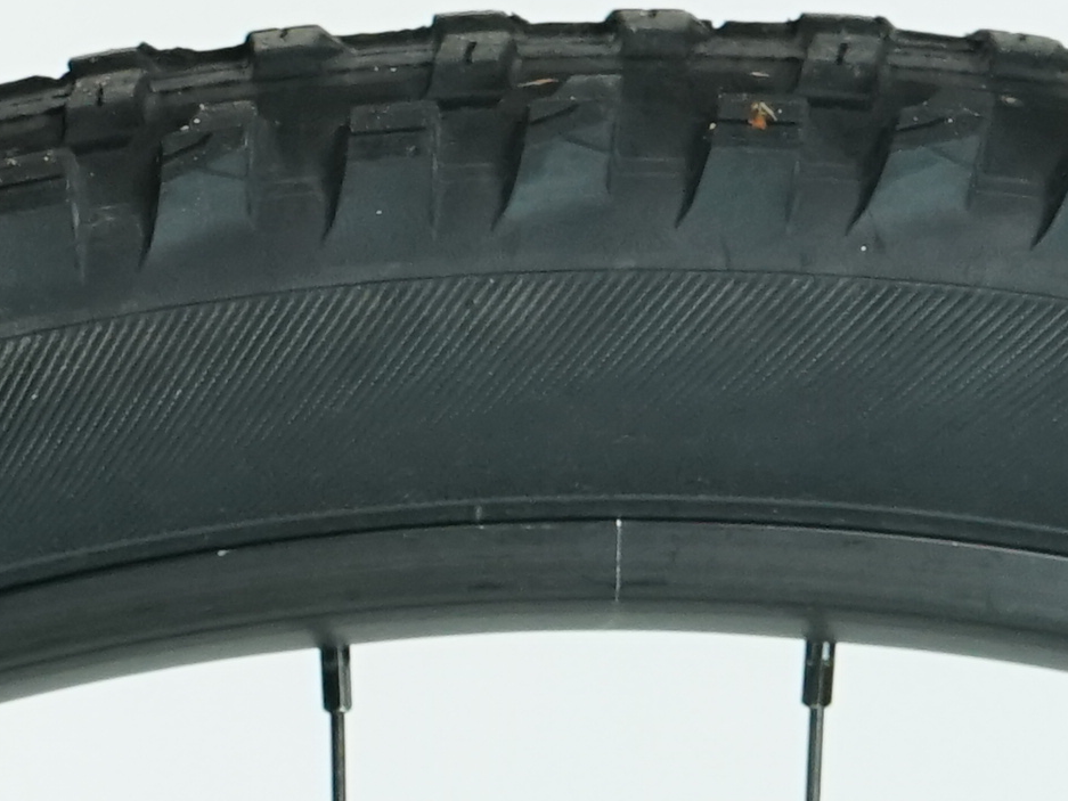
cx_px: -500
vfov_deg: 6.3
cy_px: 1220
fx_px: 7220
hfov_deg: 8.3
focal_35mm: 234
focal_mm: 38
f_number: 5.6
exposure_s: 1/200
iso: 1600
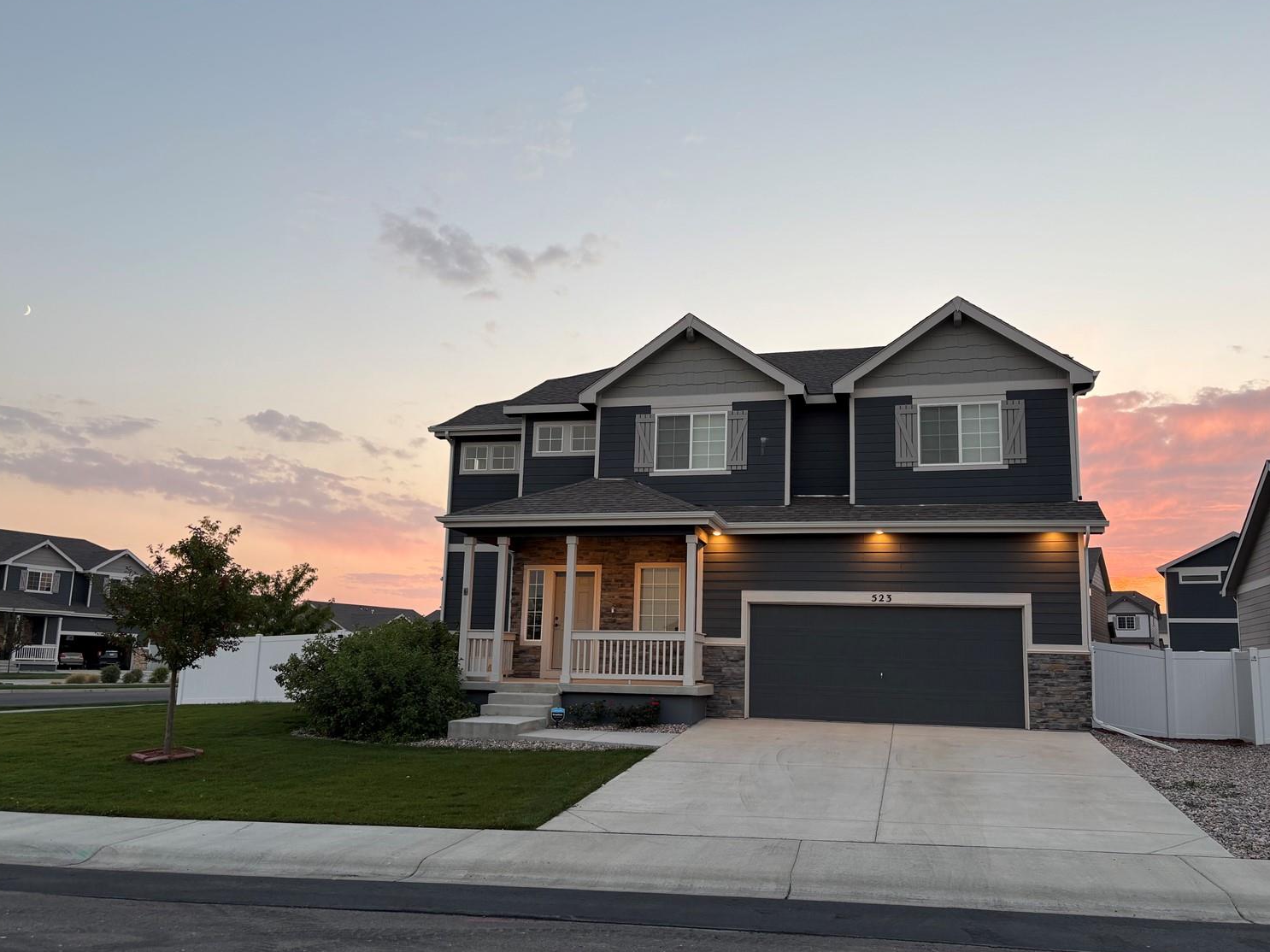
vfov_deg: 49.7
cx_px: 673
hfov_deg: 63.4
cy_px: 502
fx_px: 1027
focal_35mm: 28
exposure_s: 1/124
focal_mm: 5.96
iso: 32
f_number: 1.6
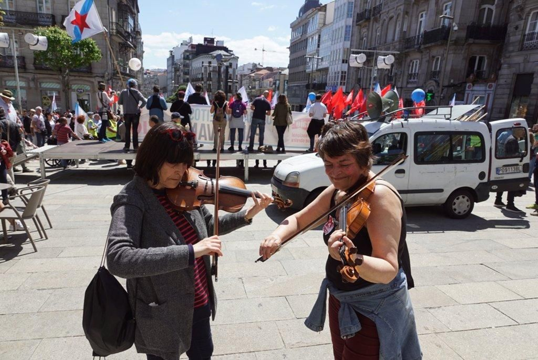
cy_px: 180
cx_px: 269
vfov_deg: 53.2
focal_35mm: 24
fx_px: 359
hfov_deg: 73.7
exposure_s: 1/200
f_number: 7.1
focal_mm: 16
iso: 100
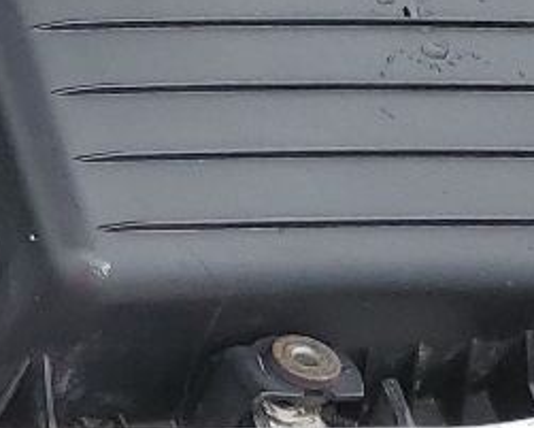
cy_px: -266
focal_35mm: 162
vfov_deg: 9.2
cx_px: -919
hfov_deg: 9.8
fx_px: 2561
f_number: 1.5
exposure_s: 1/714
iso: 50
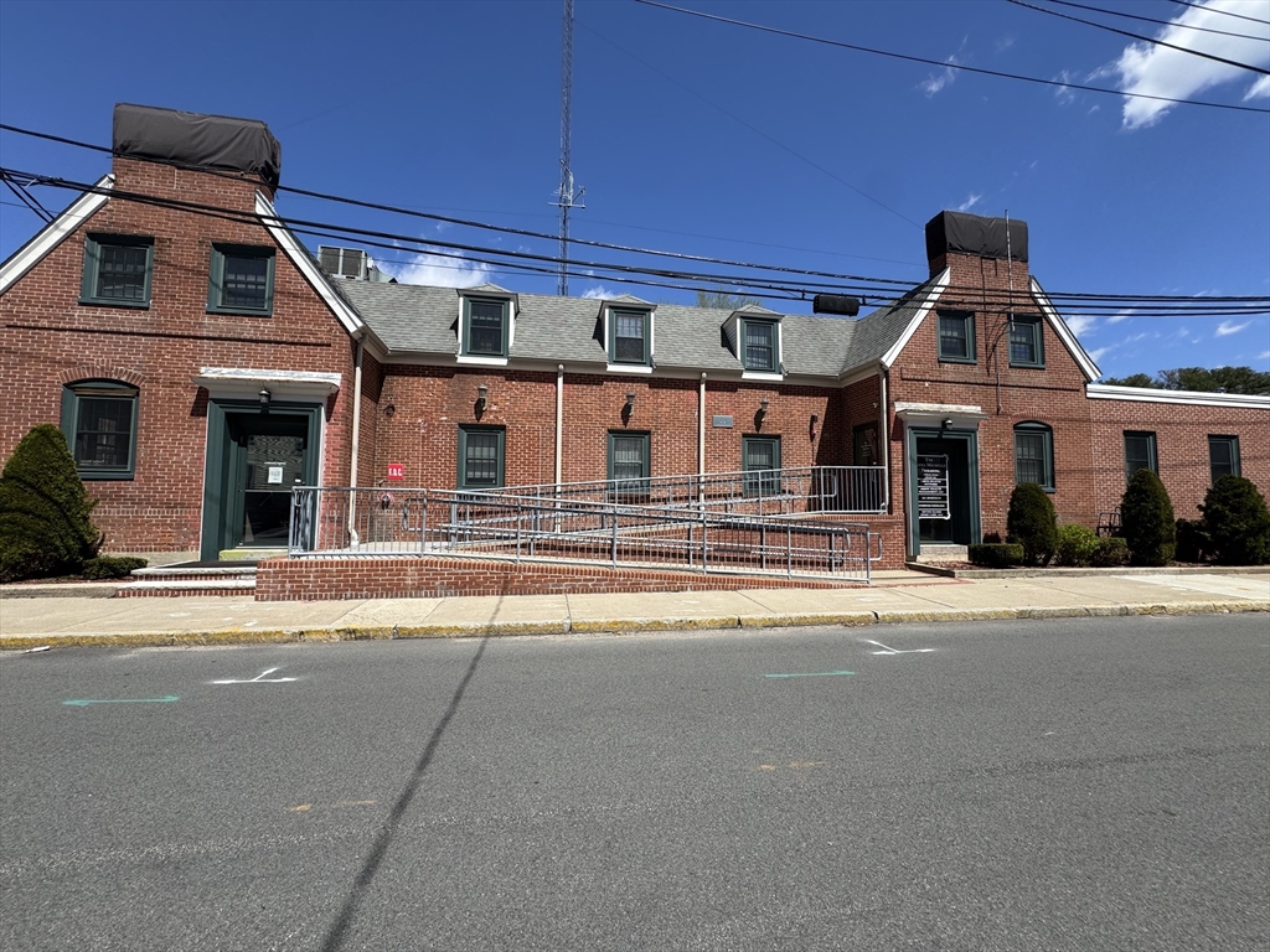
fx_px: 514
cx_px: 635
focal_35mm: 14
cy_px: 476
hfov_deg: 102.1
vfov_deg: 85.7
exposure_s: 1/2273
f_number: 2.2
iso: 50
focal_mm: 2.22
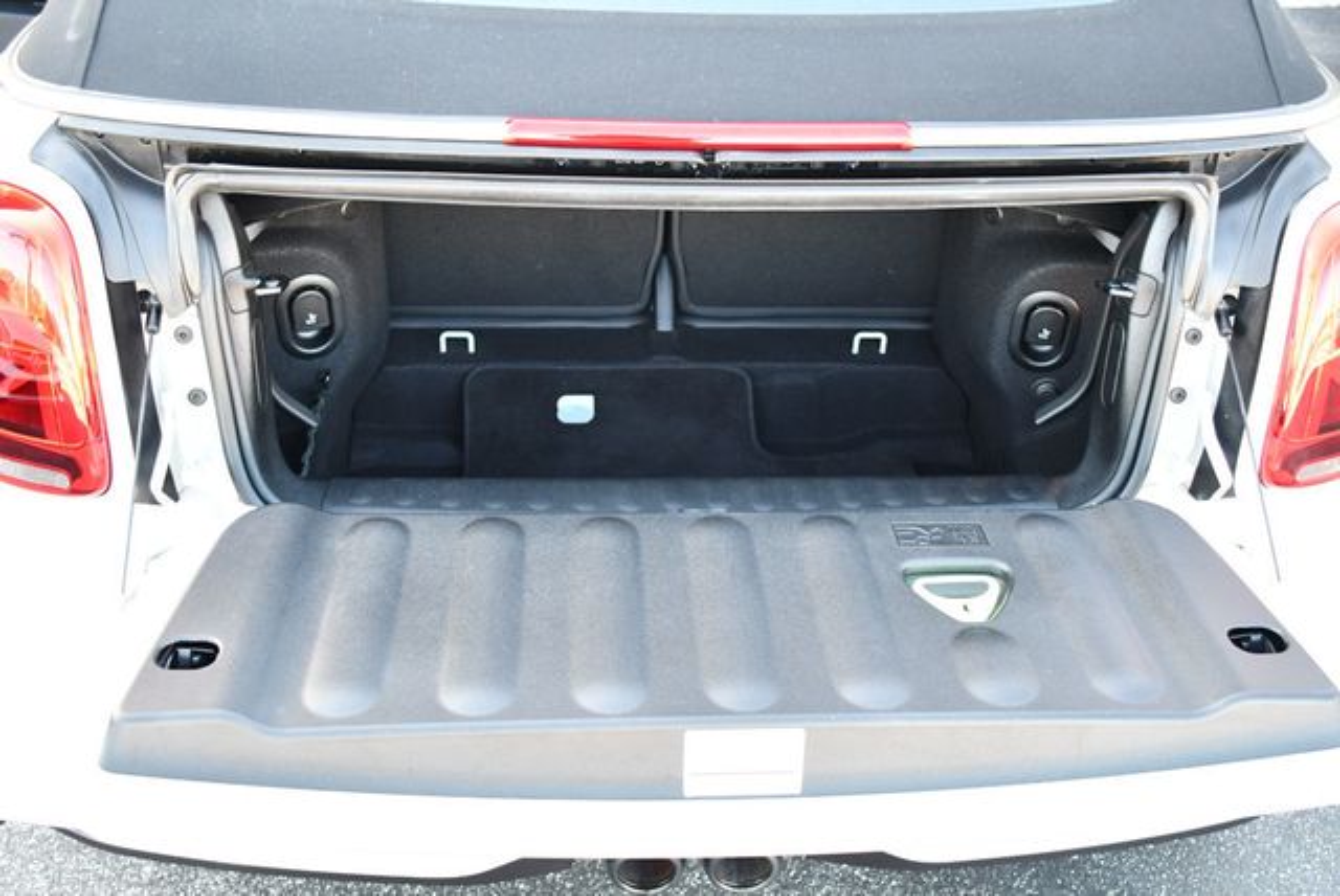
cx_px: 670
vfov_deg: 36.9
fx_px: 1341
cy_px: 448
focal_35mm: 36
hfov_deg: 53.1
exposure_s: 1/125
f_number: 3.5
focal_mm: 18
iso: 900
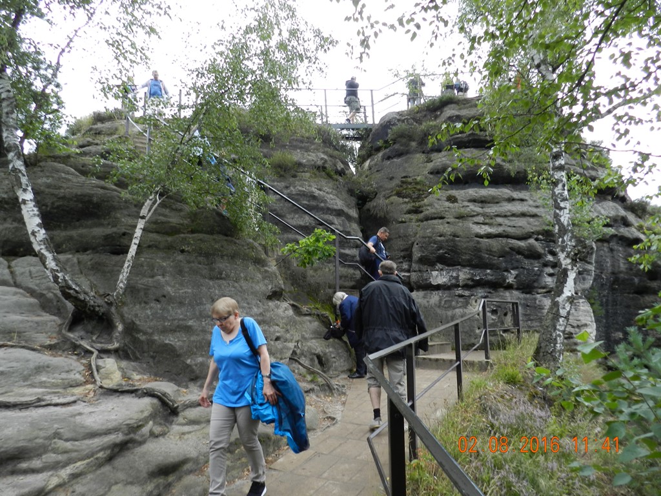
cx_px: 330
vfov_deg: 58.9
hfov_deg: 73.9
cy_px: 248
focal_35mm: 23
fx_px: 439
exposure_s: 1/100
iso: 160
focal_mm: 4
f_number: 3.4
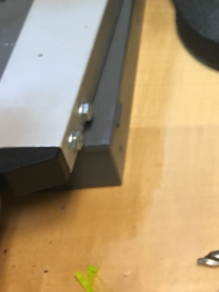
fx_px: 742
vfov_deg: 21.2
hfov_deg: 15.7
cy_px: -20
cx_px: 307
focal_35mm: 88
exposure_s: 1/30
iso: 125
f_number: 2.2
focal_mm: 4.15
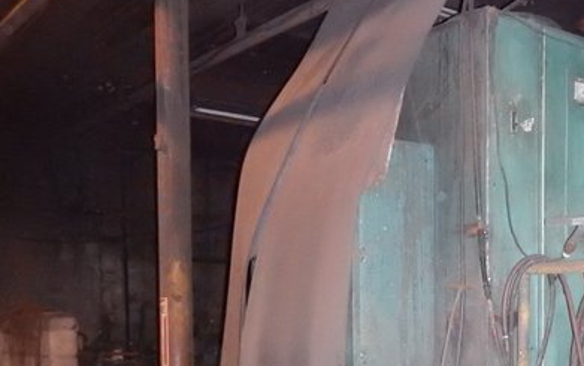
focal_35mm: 52
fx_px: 828
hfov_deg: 36.7
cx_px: 514
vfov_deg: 24.0
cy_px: 356
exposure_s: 1/30
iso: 1600
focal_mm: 4.3
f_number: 2.8
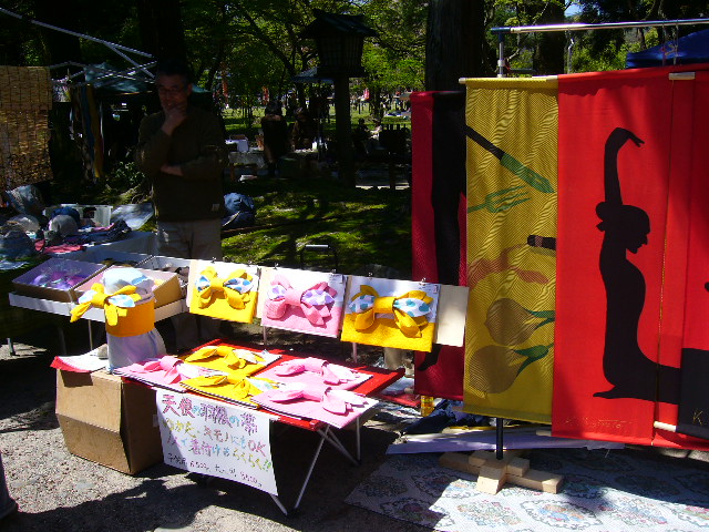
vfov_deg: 40.7
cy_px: 266
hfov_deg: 52.6
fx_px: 717
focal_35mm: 35
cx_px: 354
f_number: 5.6
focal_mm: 5.8
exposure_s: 1/250
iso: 80
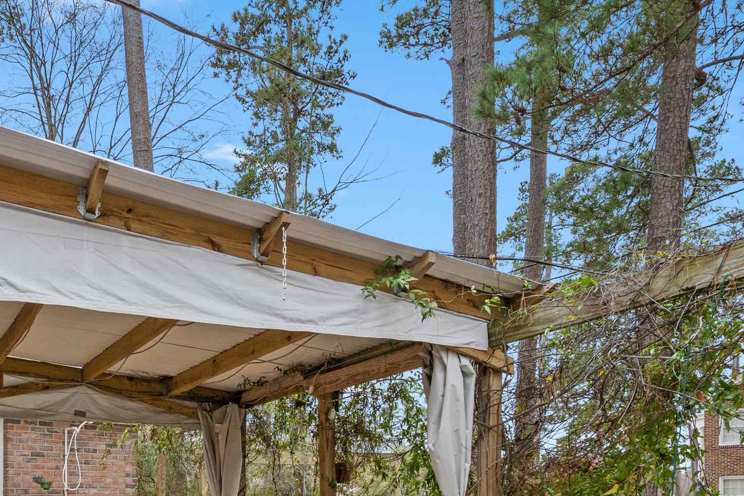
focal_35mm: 34
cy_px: 494
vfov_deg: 35.3
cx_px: 193
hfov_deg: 53.5
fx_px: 703
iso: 640
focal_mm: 16
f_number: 8
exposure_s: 1/250
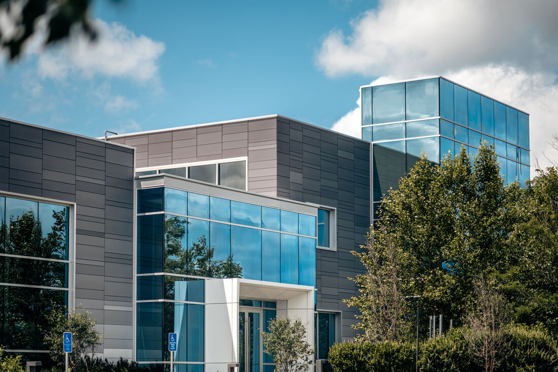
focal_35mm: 85
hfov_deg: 23.9
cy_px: 186
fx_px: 1317
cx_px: 279
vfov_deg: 16.1
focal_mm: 85
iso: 100
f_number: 1.4
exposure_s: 1/4000
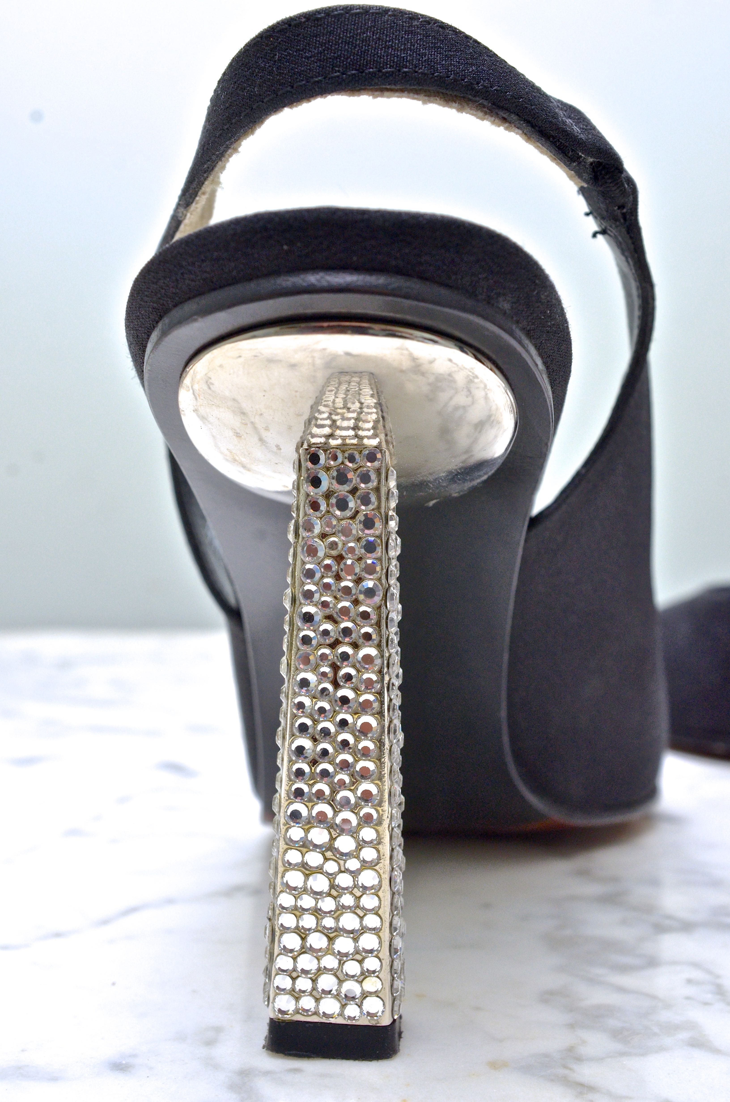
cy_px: 551
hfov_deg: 31.8
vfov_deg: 46.5
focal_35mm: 42
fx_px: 1283
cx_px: 365
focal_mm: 28
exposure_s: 1/160
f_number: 9
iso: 800
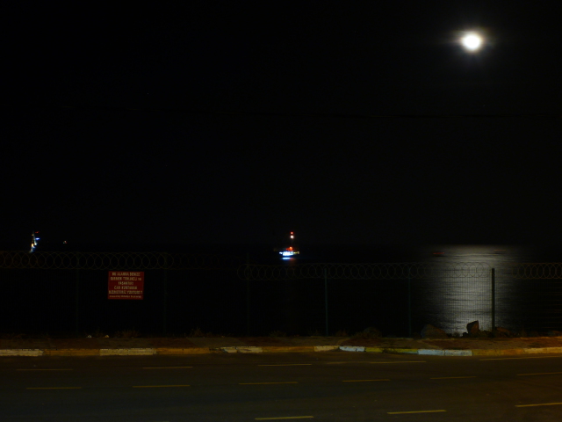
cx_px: 281
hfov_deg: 33.2
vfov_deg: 25.2
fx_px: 942
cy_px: 211
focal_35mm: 58
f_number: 5
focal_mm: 10.4
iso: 100
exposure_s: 8
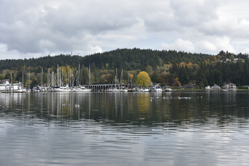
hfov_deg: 34.5
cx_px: 124
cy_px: 83
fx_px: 401
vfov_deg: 23.4
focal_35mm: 58
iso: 100
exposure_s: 1/250
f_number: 8
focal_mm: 58
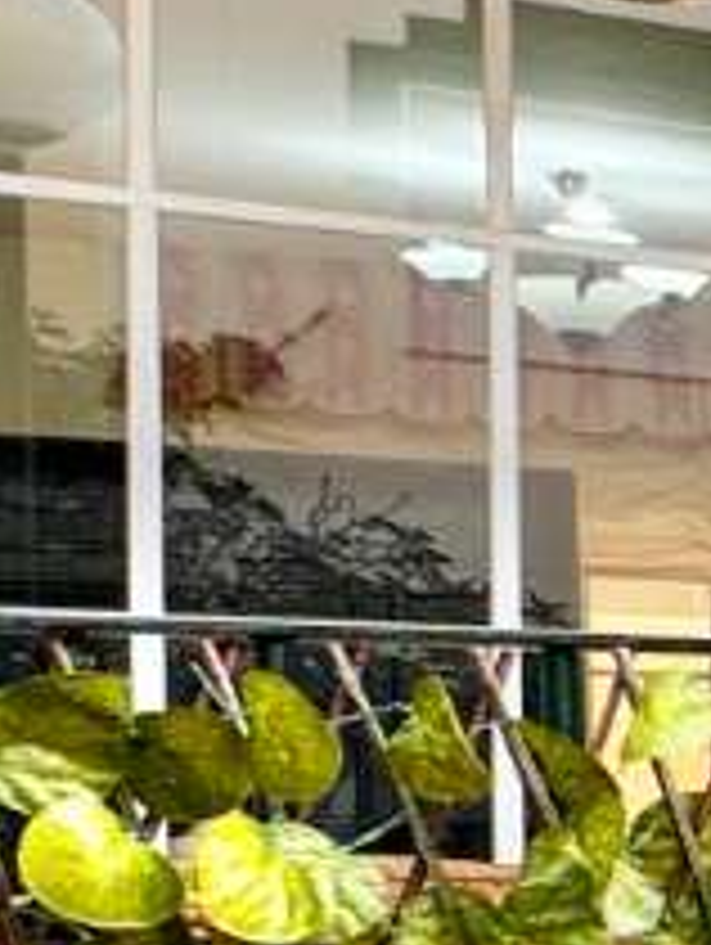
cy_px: 893
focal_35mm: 100
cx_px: 2866
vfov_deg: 19.2
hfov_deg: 8.1
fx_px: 2733
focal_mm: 2.22
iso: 40
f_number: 2.2
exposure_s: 1/110
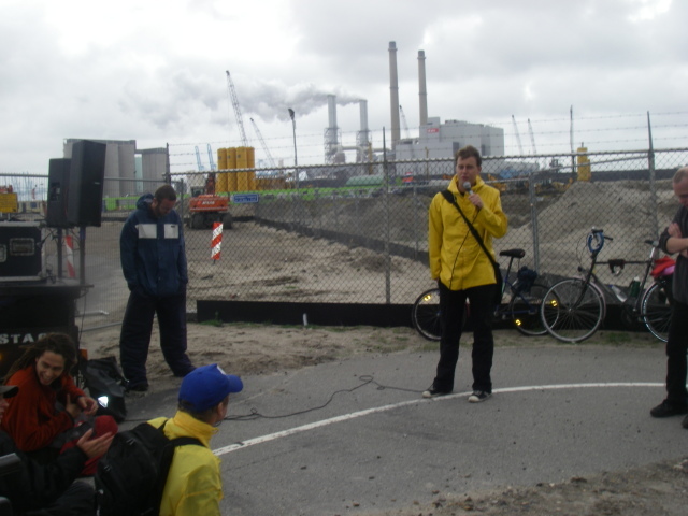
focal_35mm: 38
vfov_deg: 37.7
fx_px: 755
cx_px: 344
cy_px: 258
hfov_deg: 49.0
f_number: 6.6
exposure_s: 1/100
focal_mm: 6.3
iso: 64
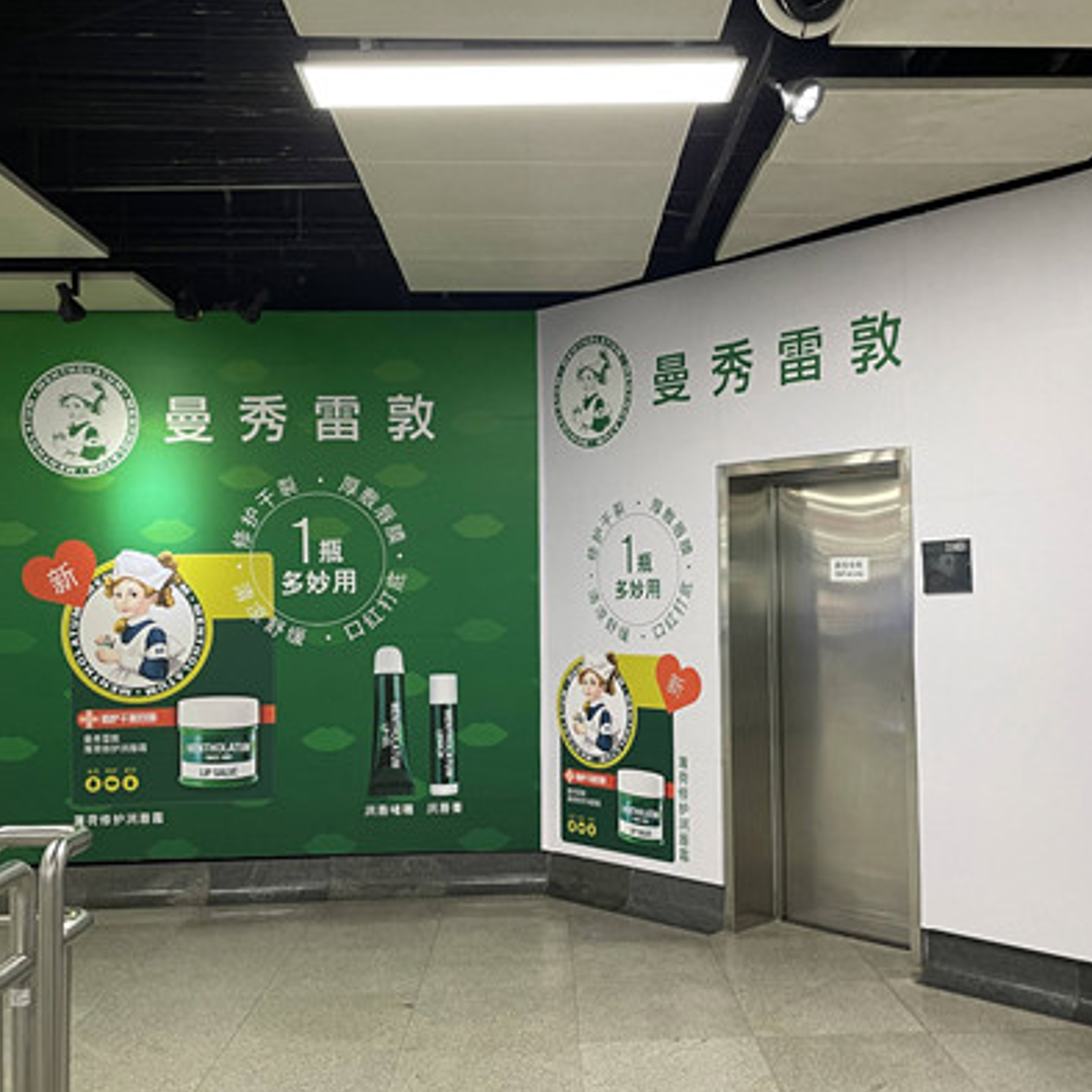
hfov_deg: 47.1
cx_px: 607
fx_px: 1249
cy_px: 593
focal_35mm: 35
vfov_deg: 47.2
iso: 125
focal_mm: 4.2
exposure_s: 1/50
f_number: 1.6
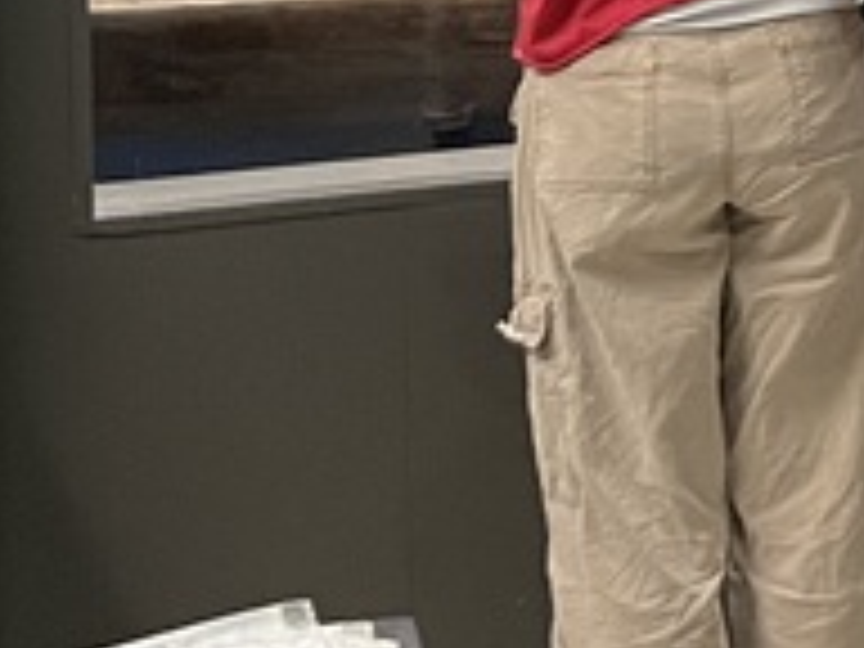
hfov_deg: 11.9
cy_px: -418
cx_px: 1962
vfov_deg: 10.2
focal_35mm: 139
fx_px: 3469
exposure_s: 1/40
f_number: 1.6
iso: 400
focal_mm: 5.1
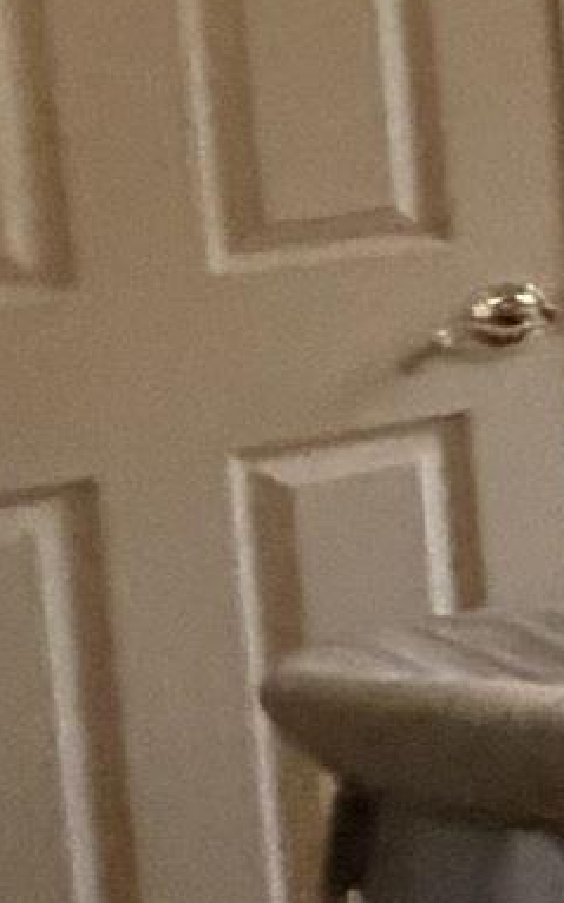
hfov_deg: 5.7
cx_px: 3113
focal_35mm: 119
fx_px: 2930
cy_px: -28
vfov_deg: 17.1
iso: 500
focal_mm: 2.22
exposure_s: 1/60
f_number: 2.2
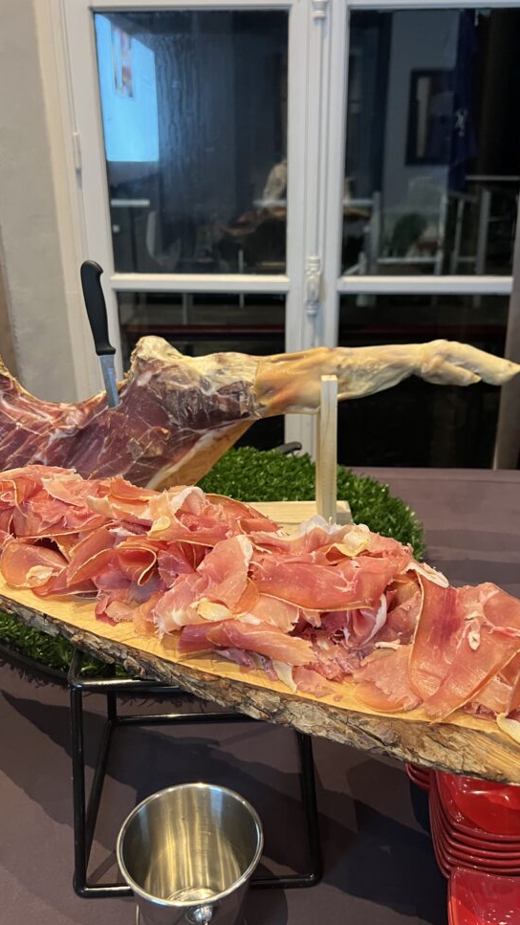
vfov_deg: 64.3
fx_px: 735
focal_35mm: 30
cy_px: 474
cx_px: 272
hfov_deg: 38.9
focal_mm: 5.7
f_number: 1.5
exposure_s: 1/60
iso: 400
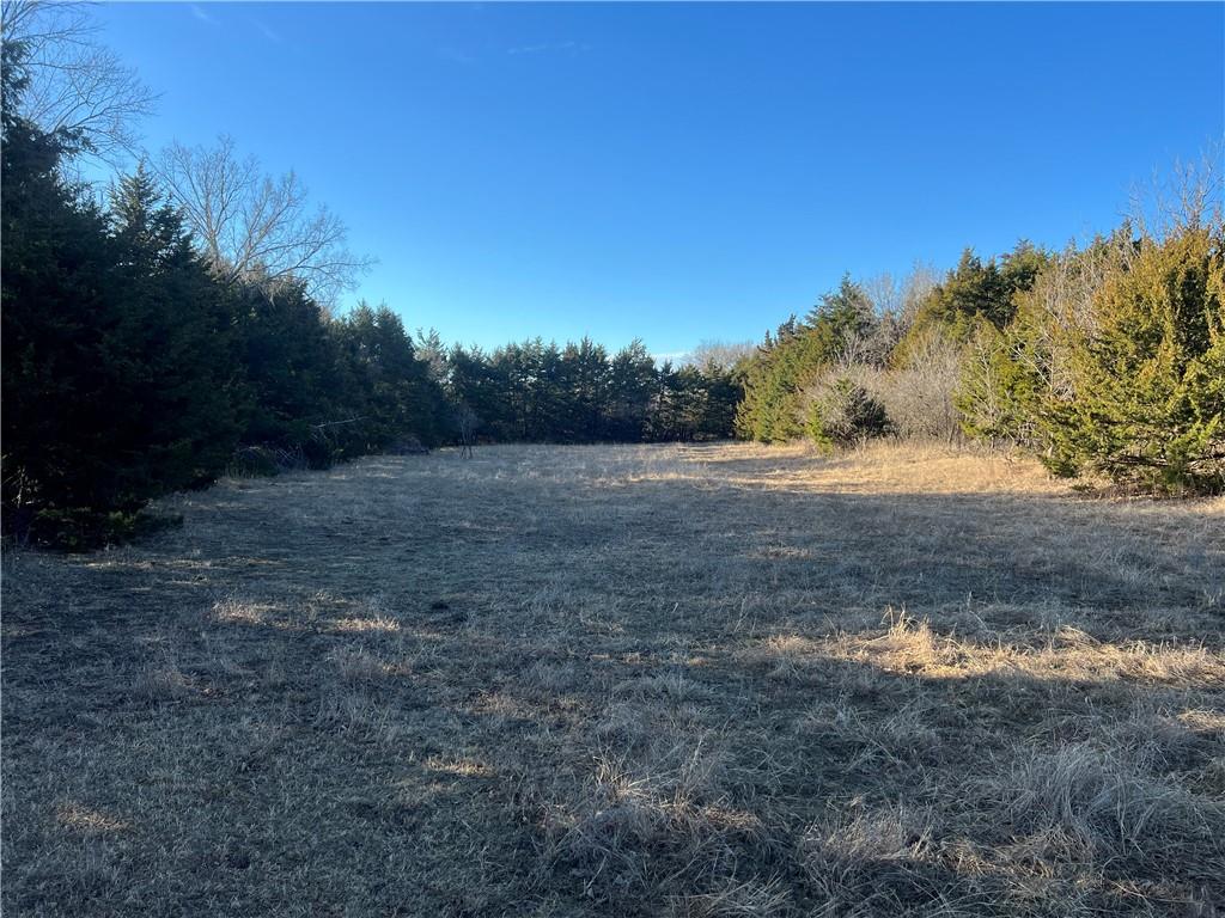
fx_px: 920
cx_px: 612
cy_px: 459
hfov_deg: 67.3
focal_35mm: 26
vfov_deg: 53.1
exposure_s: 1/1449
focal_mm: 5.7
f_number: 1.5
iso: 50
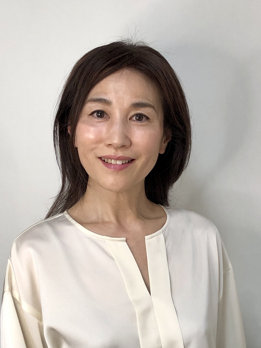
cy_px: 174
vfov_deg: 63.5
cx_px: 130
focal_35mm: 28
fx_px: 282
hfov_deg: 49.7
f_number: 1.8
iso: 40
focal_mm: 3.99
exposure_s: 1/33
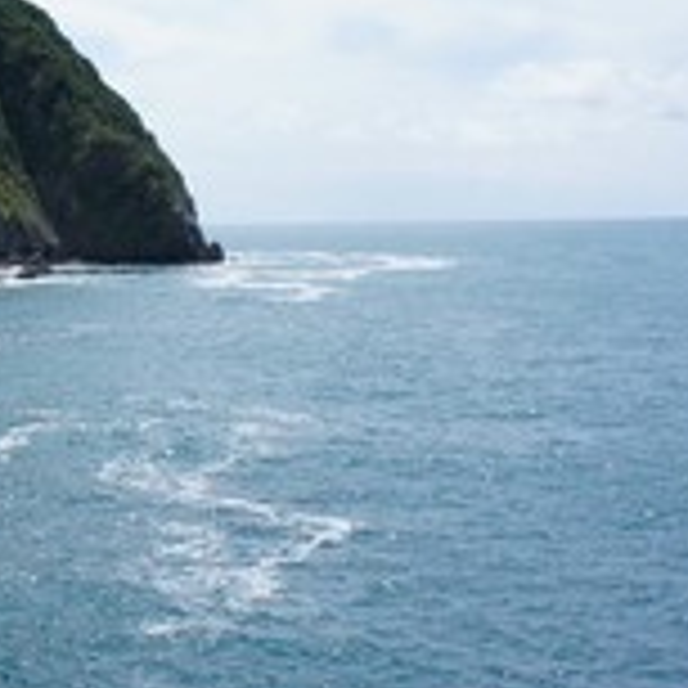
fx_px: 1552
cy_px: 139
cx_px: -45
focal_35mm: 69
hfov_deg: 23.6
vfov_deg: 24.6
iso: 200
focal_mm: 18
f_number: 11
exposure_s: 1/250
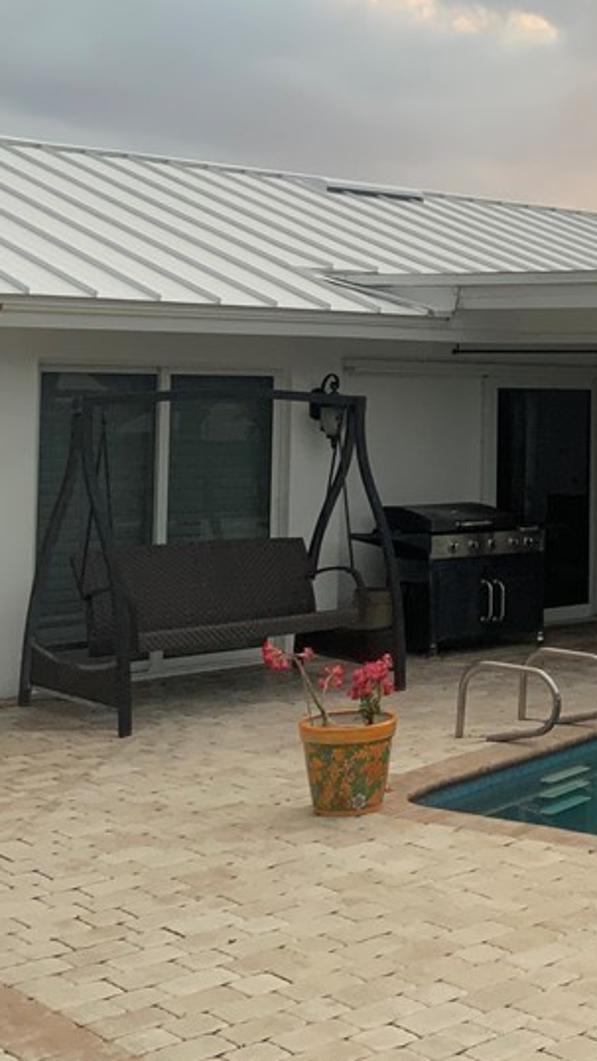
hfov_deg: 19.2
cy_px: 333
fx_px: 1689
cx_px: 654
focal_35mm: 60
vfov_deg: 34.5
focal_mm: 3
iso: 16
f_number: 1.8
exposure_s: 1/355
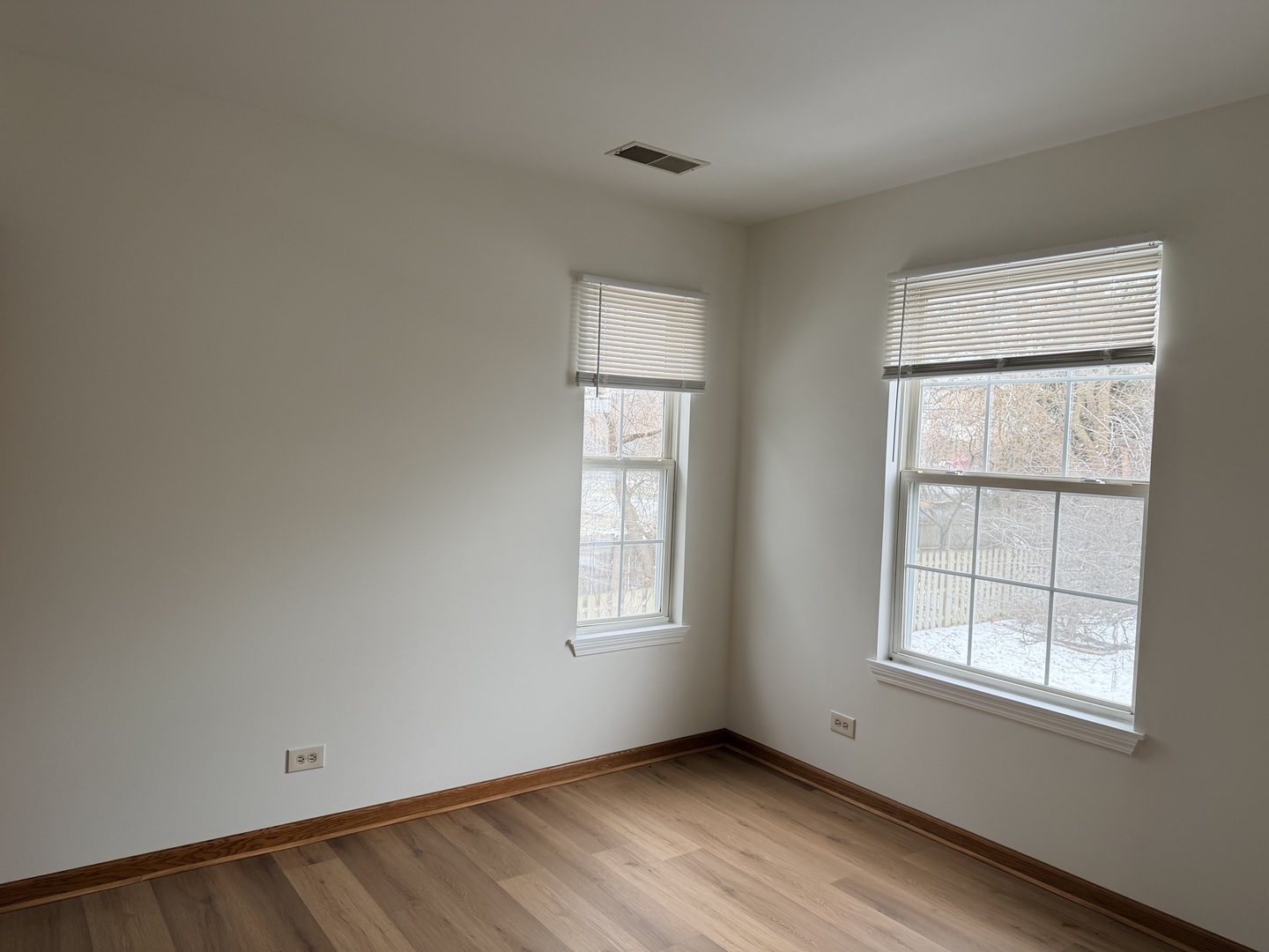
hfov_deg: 71.6
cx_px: 634
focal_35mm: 24
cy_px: 476
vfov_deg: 56.8
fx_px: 880
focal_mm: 6.76
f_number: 1.78
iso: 100
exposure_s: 1/179
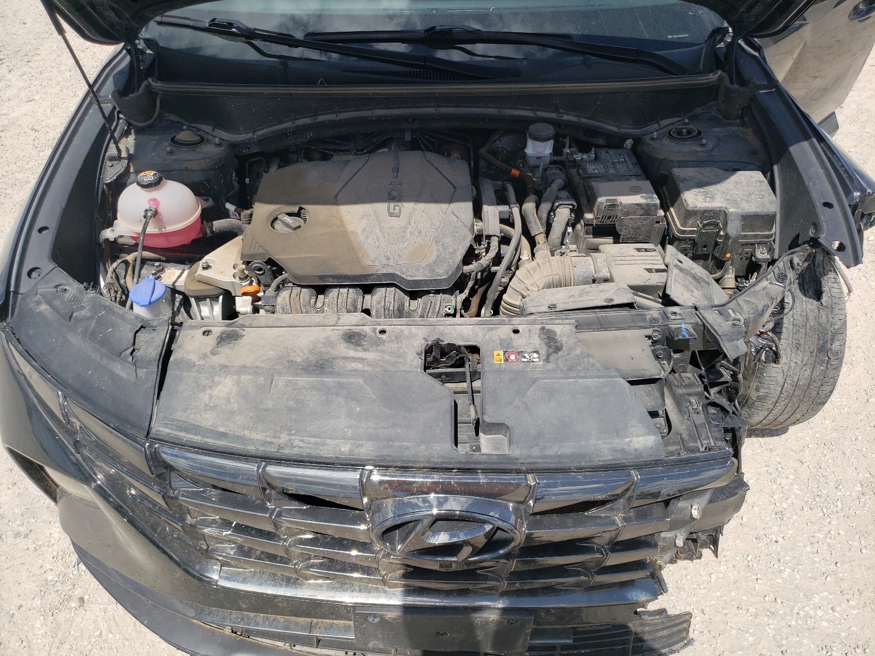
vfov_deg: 53.1
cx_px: 438
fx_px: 657
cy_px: 328
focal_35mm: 26
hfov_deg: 67.3
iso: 50
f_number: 1.5
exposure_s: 1/5000
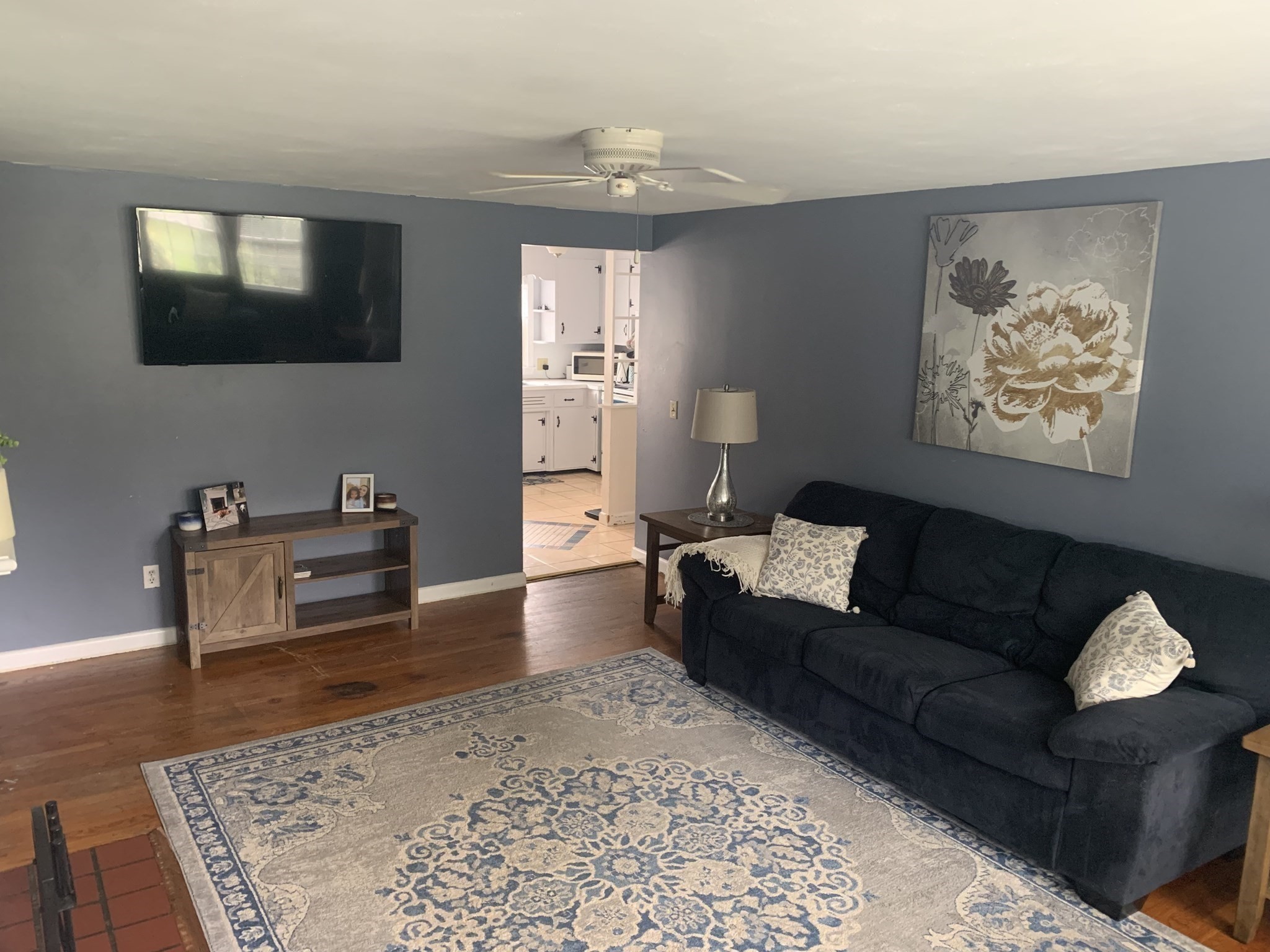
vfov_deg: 53.1
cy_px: 476
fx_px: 954
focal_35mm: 26
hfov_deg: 67.3
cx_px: 635
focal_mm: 4.25
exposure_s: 1/60
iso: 250
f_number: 1.8
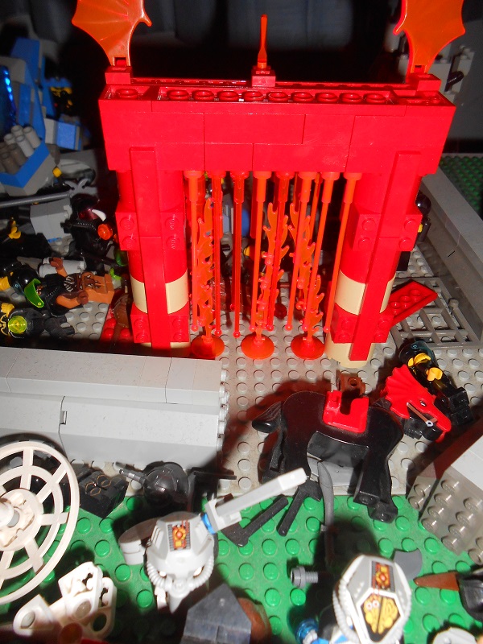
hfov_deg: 53.1
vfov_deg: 67.3
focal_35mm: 26
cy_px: 322
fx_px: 484
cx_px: 242
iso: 200
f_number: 11.5
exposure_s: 1/25
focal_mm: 4.6
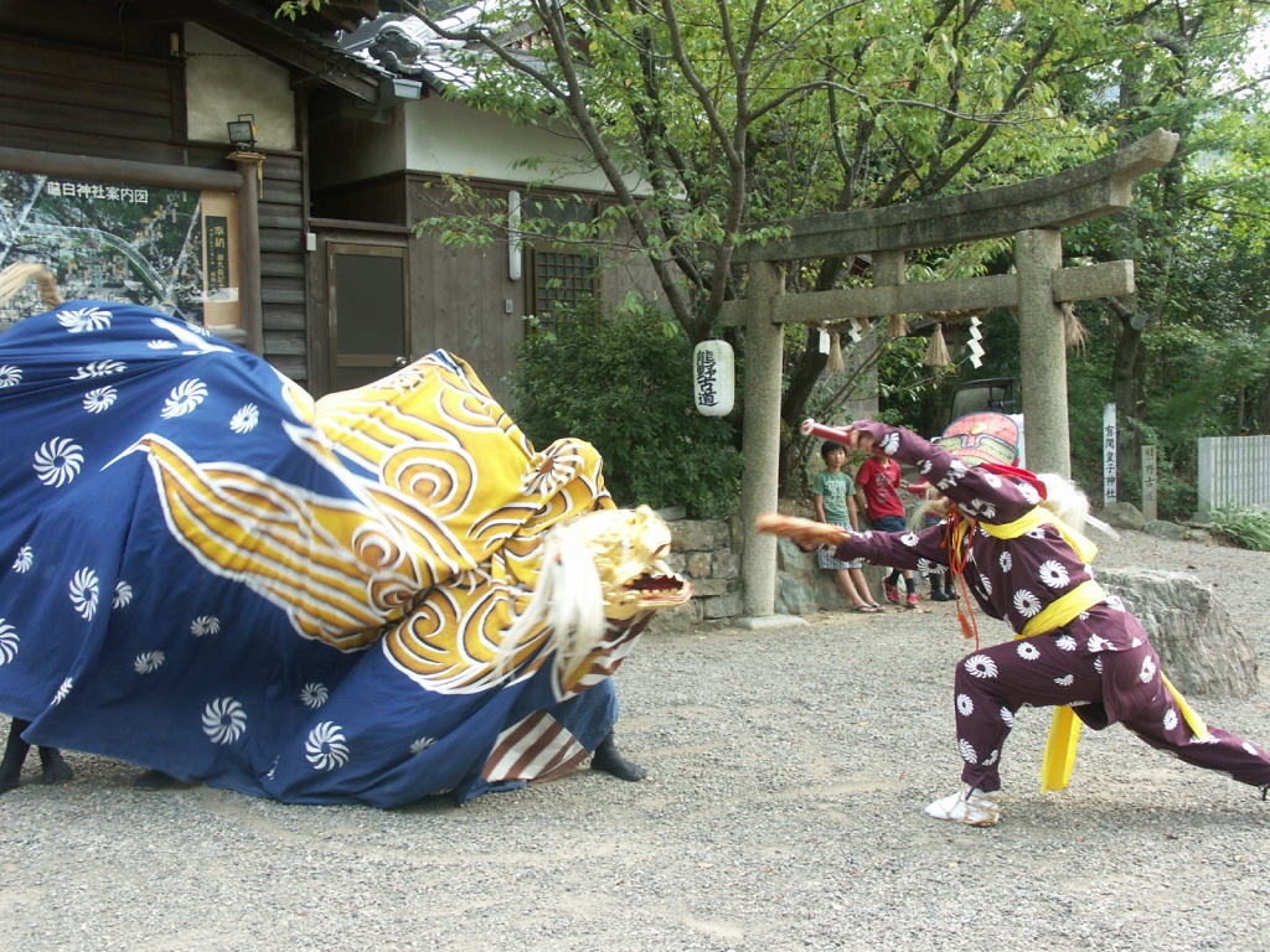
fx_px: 1321
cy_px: 476
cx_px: 635
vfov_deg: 39.7
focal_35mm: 36
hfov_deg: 51.4
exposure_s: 1/100
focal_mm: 9.37
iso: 100
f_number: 4
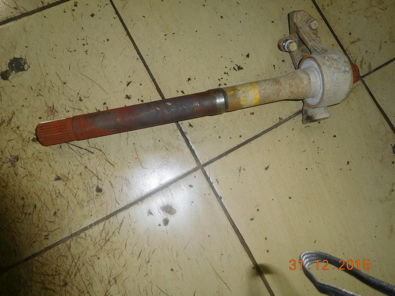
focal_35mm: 25
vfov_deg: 54.9
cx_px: 198
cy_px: 148
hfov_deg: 69.4
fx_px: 285
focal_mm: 4.5
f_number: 3.4
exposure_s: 1/30
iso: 200
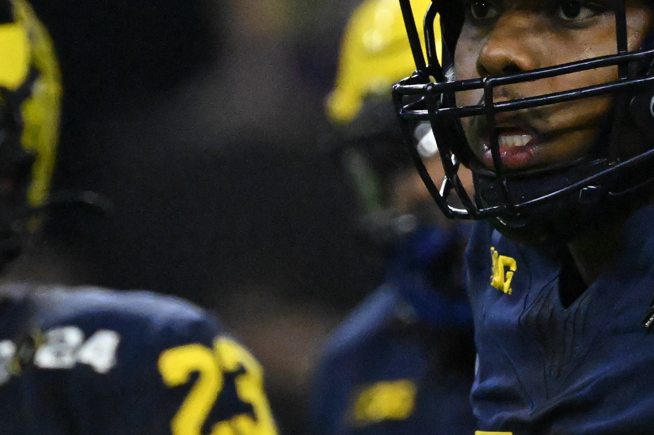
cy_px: 169
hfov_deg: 1.3
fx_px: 28148
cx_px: 471
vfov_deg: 0.9
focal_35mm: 1550
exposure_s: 1/2500
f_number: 5.6
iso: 12800
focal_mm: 400
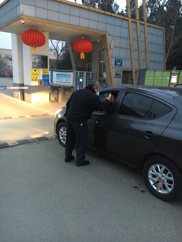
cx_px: 91
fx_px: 203
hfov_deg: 48.2
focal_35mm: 29
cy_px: 121
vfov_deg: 61.7
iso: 400
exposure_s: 1/17
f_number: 2.2
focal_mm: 4.15
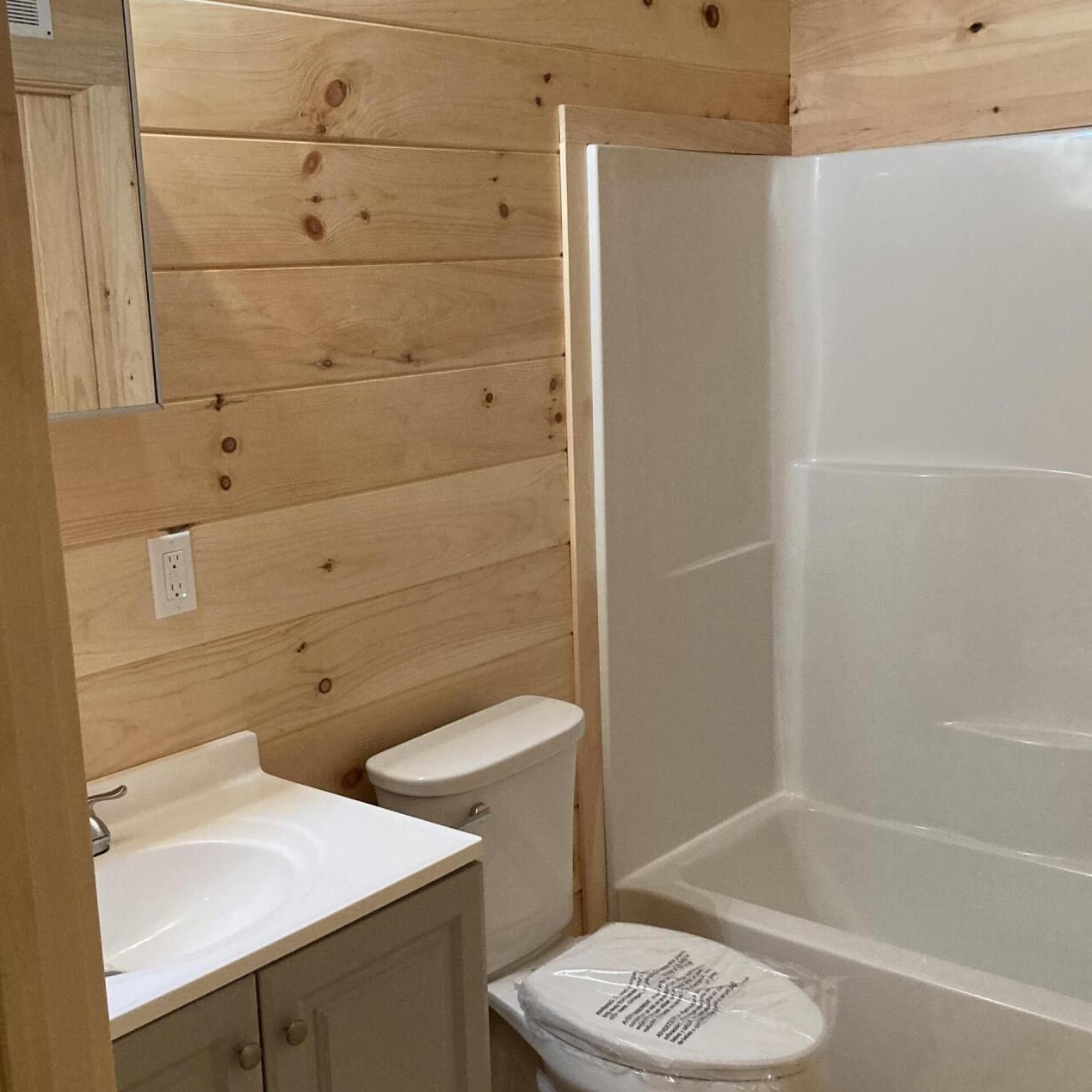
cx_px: 484
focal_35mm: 39
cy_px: 585
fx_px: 1392
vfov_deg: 42.8
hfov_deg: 42.8
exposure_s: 1/57
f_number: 1.8
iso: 320
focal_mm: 3.99
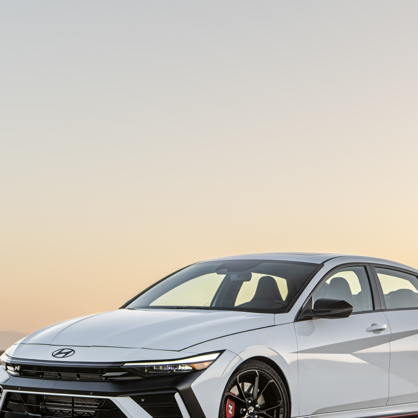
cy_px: 268
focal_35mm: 99
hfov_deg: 17.6
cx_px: 247
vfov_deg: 17.5
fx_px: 1353
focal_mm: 52
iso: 64
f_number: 5
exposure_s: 1/40
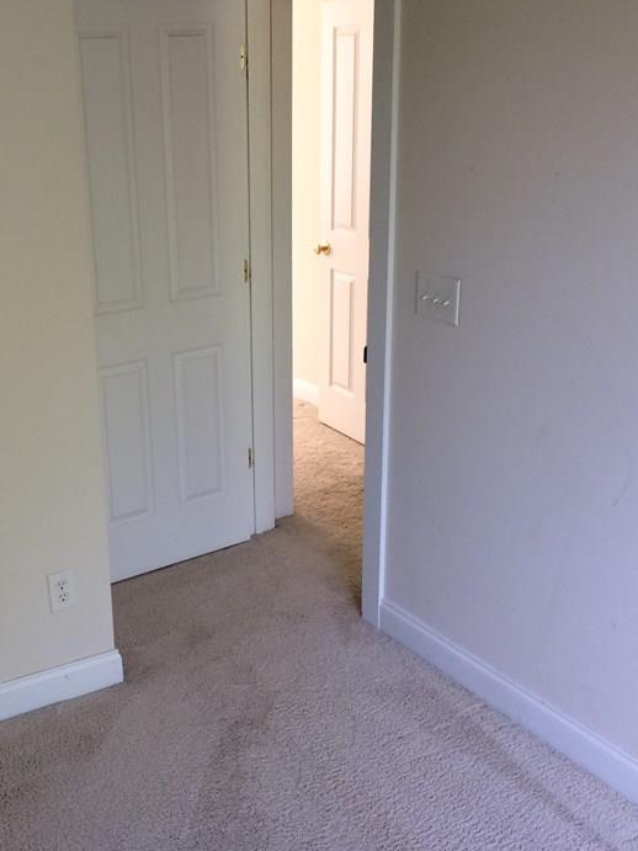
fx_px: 1057
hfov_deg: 33.1
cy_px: 417
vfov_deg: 43.9
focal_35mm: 43
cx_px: 177
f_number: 2.2
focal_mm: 4.15
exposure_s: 1/40
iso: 40
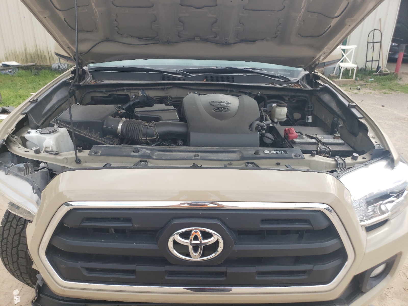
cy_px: 153
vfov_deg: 53.1
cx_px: 204
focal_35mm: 26
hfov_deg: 67.3
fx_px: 306
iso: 50
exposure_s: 1/625
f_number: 1.5
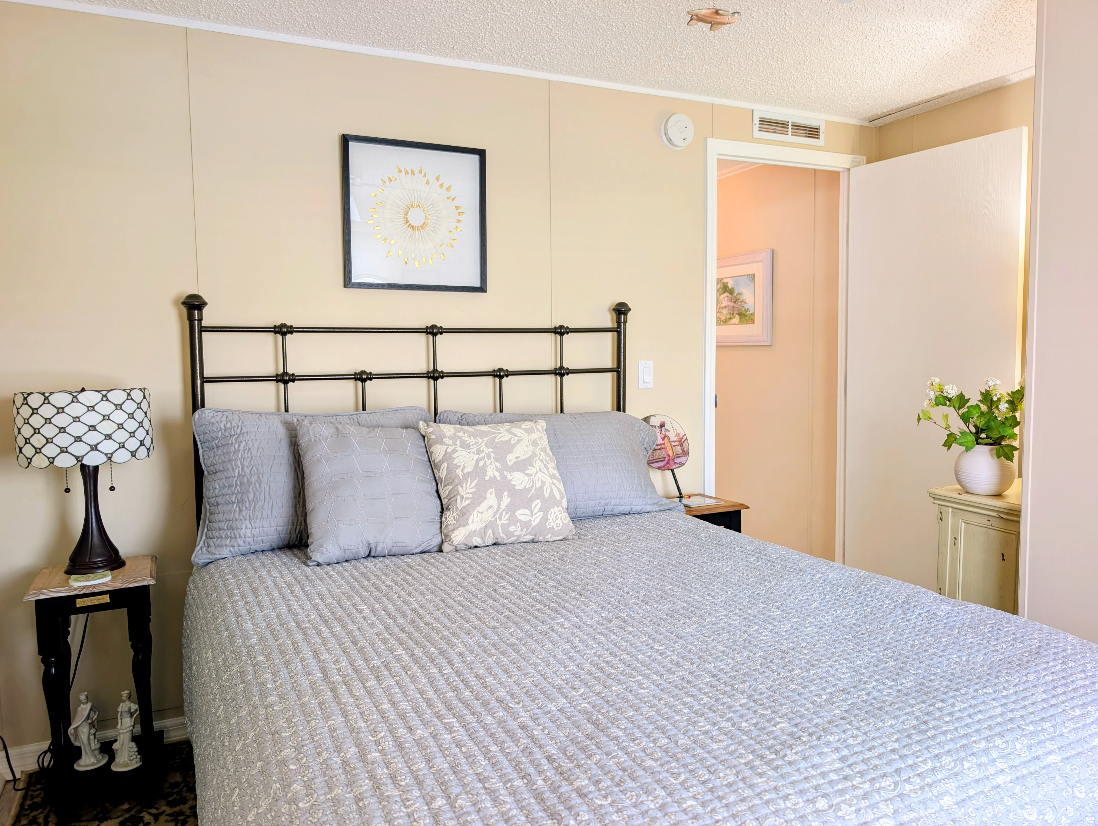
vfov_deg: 56.9
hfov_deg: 71.5
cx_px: 549
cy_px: 413
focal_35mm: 24
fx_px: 762
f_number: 1.68
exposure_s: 1/24
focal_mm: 6.9
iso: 57
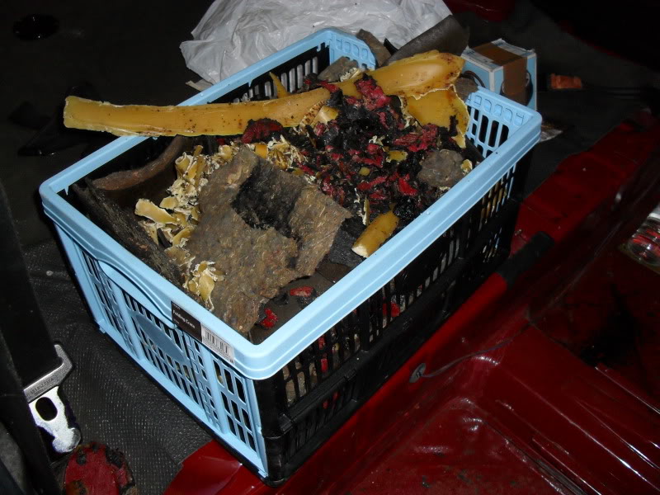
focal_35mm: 35
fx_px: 667
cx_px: 330
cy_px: 248
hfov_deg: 52.6
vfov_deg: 40.7
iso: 200
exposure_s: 1/45
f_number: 3.2
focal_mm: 6.3
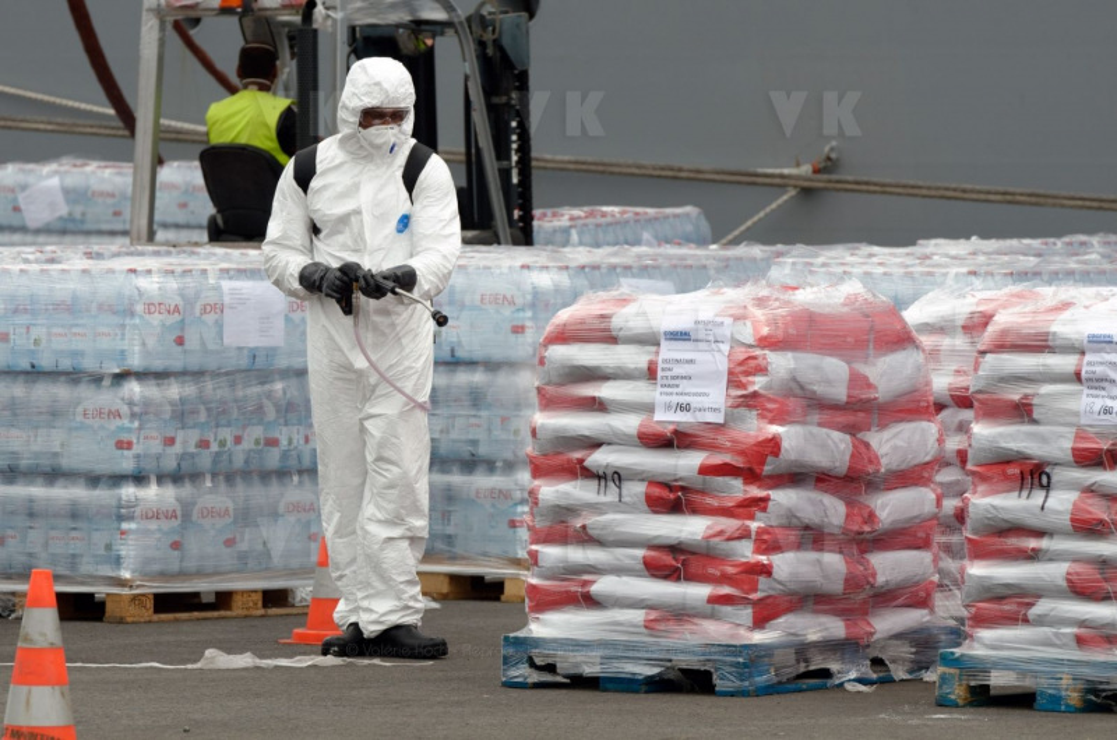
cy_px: 370
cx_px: 558
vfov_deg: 4.6
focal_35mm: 300
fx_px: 9290
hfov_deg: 6.9
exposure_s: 1/250
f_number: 8
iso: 250
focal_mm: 200
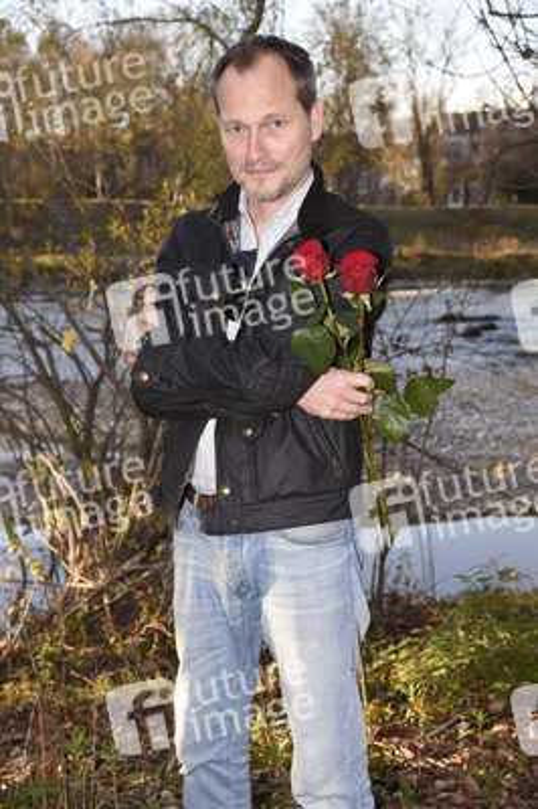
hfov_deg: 19.4
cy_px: 404
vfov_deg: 28.9
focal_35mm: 70
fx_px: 1572
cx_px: 269
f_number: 8
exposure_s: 1/100
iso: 250
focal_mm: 70
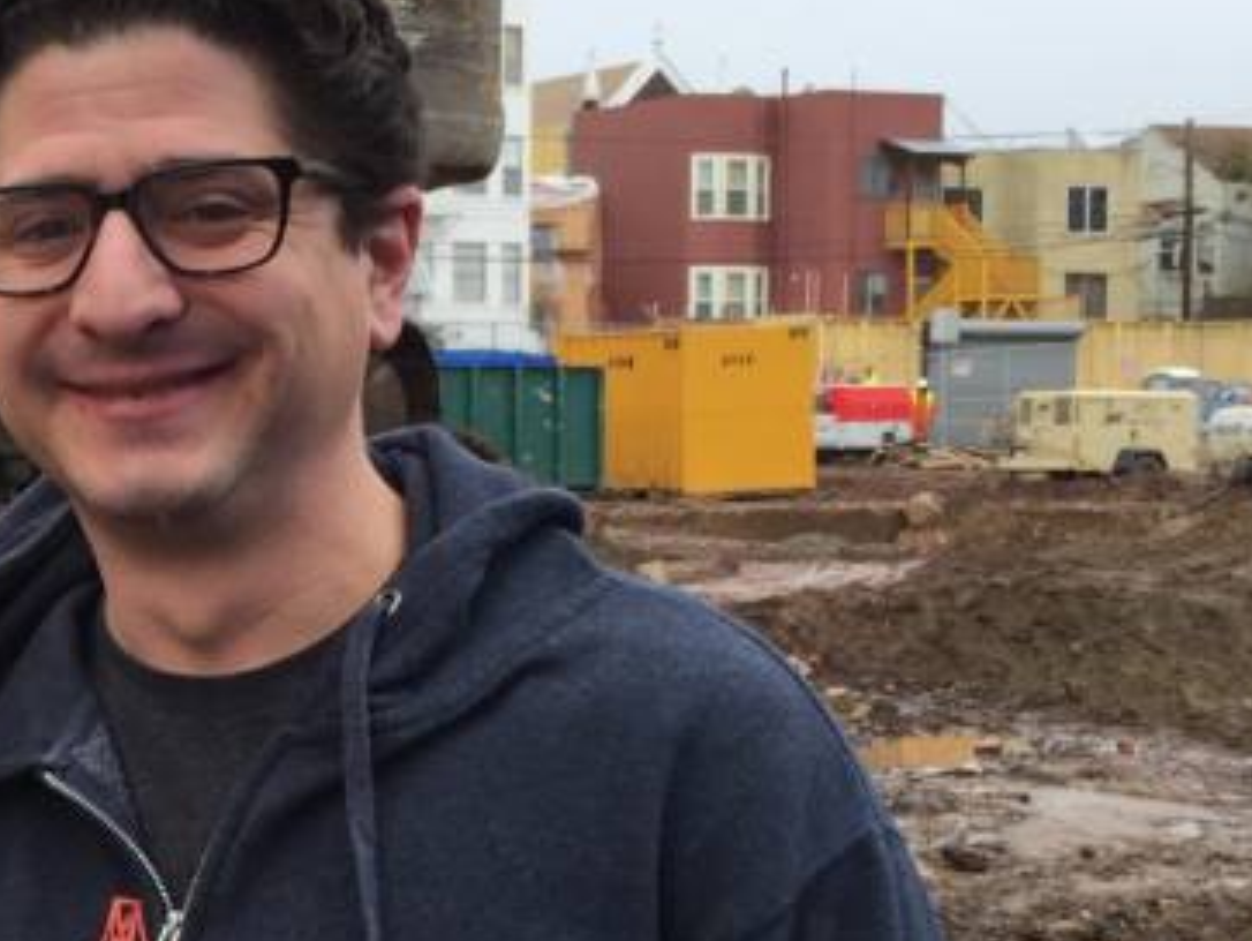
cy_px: 626
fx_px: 2968
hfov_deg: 22.6
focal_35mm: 82
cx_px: -97
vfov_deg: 18.0
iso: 32
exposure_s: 1/618
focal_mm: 4.15
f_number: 2.2
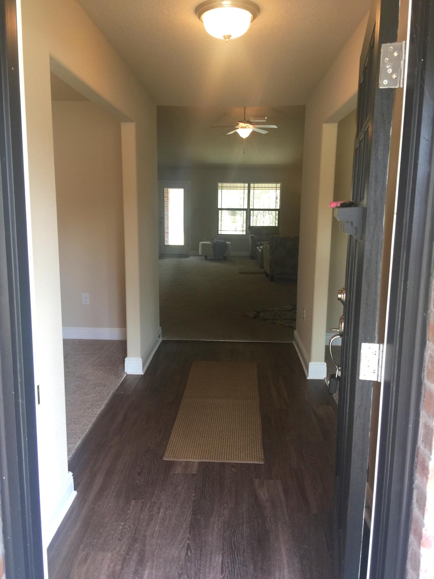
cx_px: 217
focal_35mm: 29
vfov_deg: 61.7
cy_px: 290
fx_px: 485
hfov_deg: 48.2
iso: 32
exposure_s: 1/30
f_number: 2.2
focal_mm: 4.15
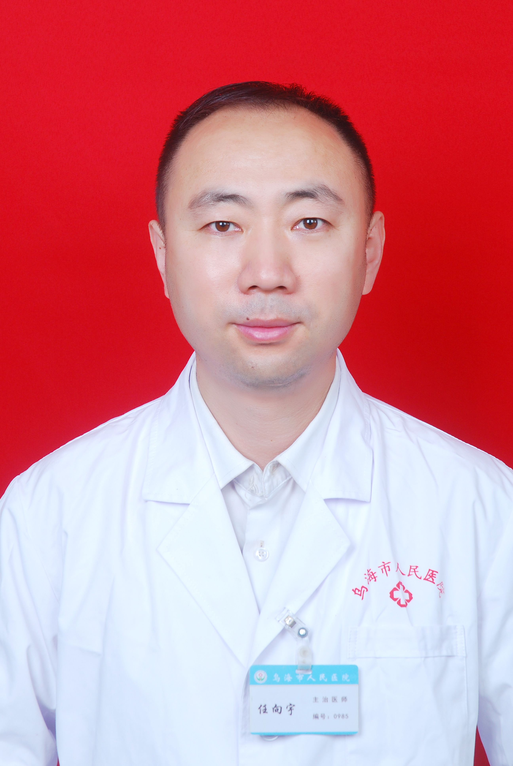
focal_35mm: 90
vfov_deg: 22.6
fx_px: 1918
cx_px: 256
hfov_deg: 15.2
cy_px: 383
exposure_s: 1/100
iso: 160
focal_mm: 60
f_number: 8
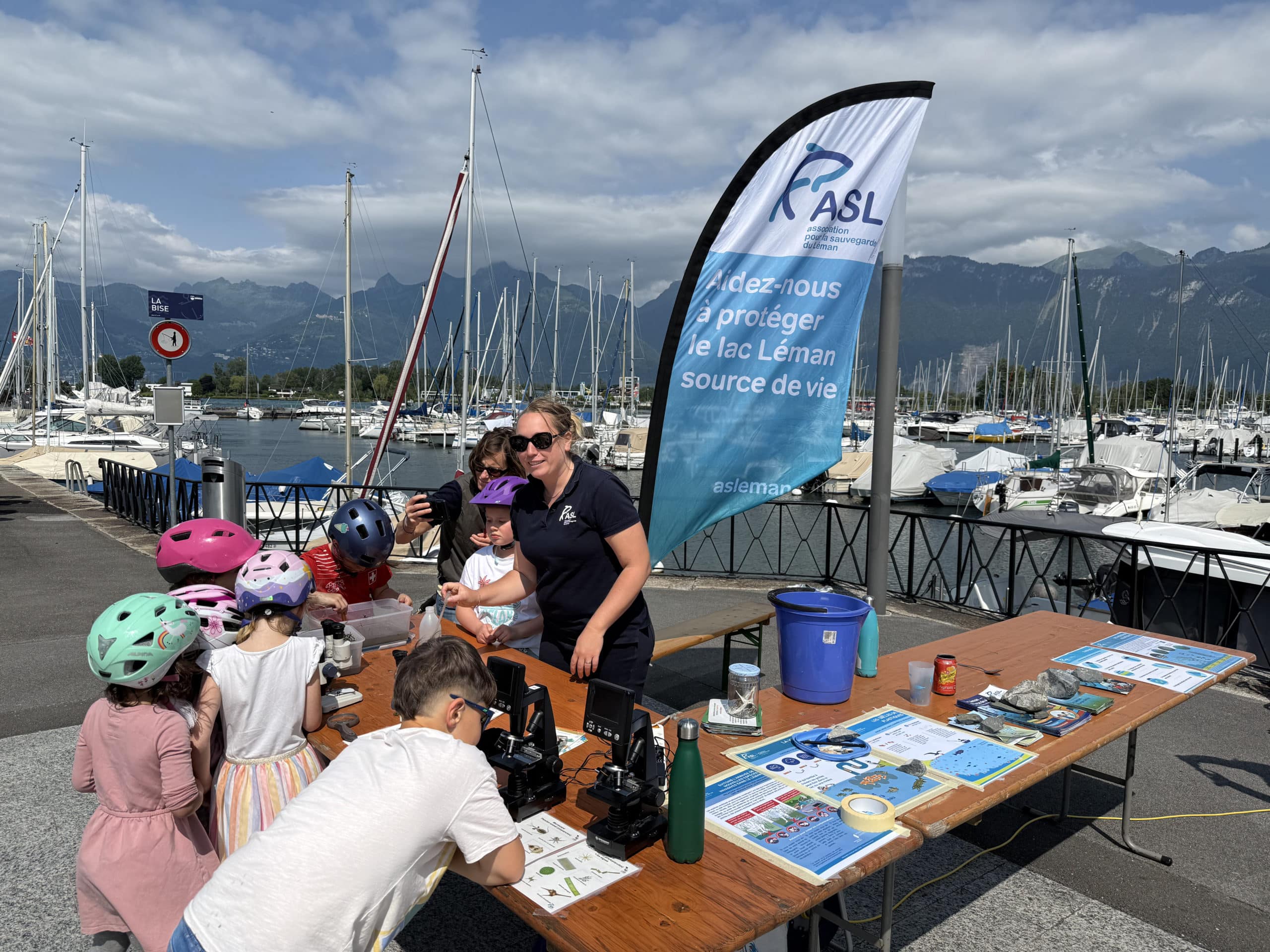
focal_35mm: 24
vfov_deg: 56.8
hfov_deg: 71.6
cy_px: 476
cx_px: 635
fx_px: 881
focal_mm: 6.76
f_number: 1.78
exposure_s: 1/9091
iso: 80
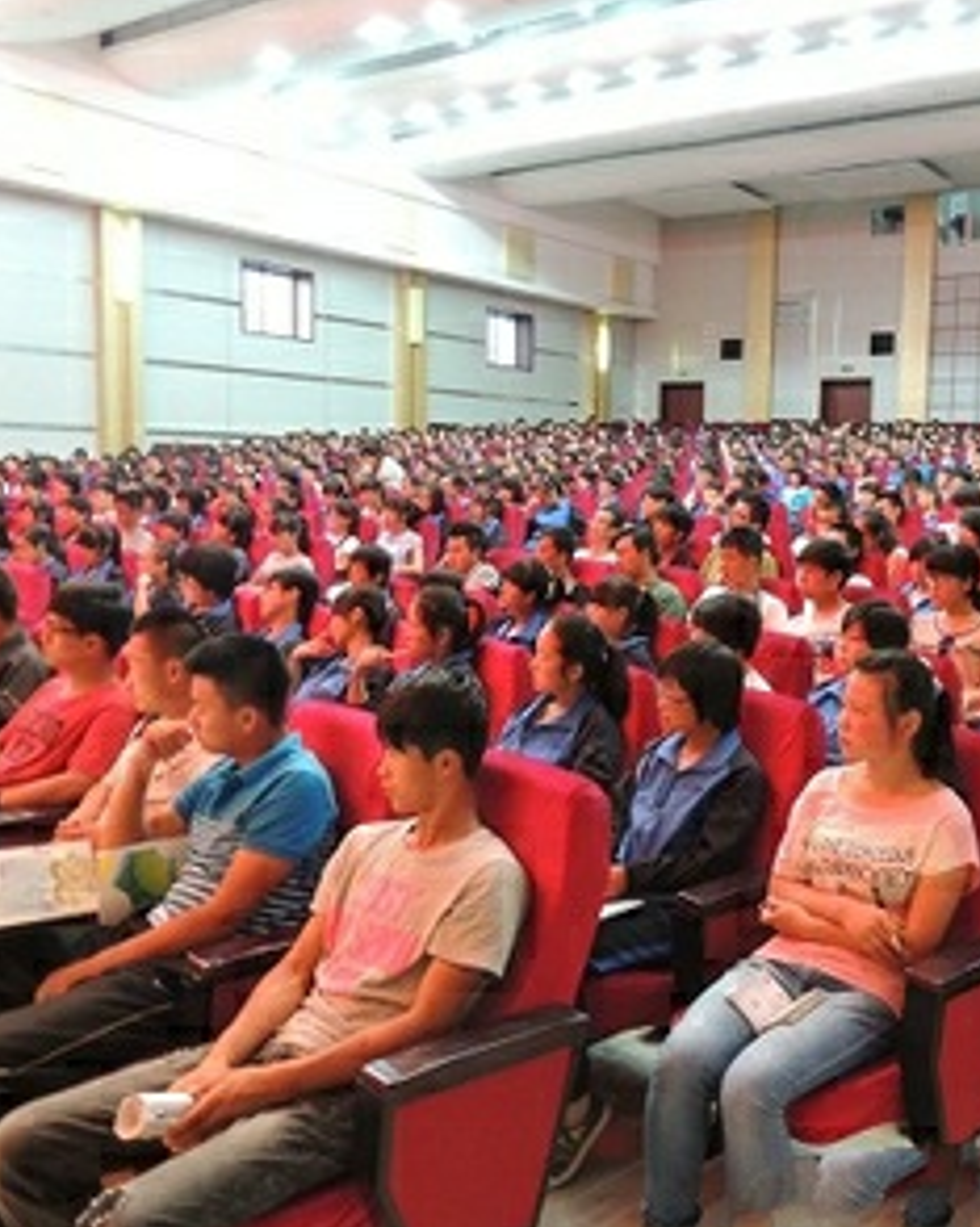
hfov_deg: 44.9
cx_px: 670
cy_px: 616
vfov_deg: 55.7
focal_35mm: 32
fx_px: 1161
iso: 400
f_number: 3
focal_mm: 4.3
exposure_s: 1/5
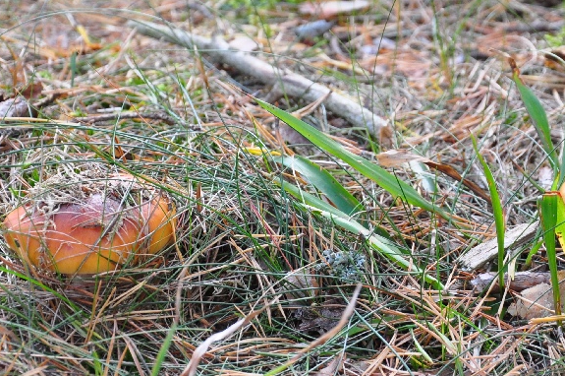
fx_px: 3433
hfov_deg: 9.4
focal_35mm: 219
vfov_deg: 6.3
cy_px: 254
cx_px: 416
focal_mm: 70
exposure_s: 1/30
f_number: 7.1
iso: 400
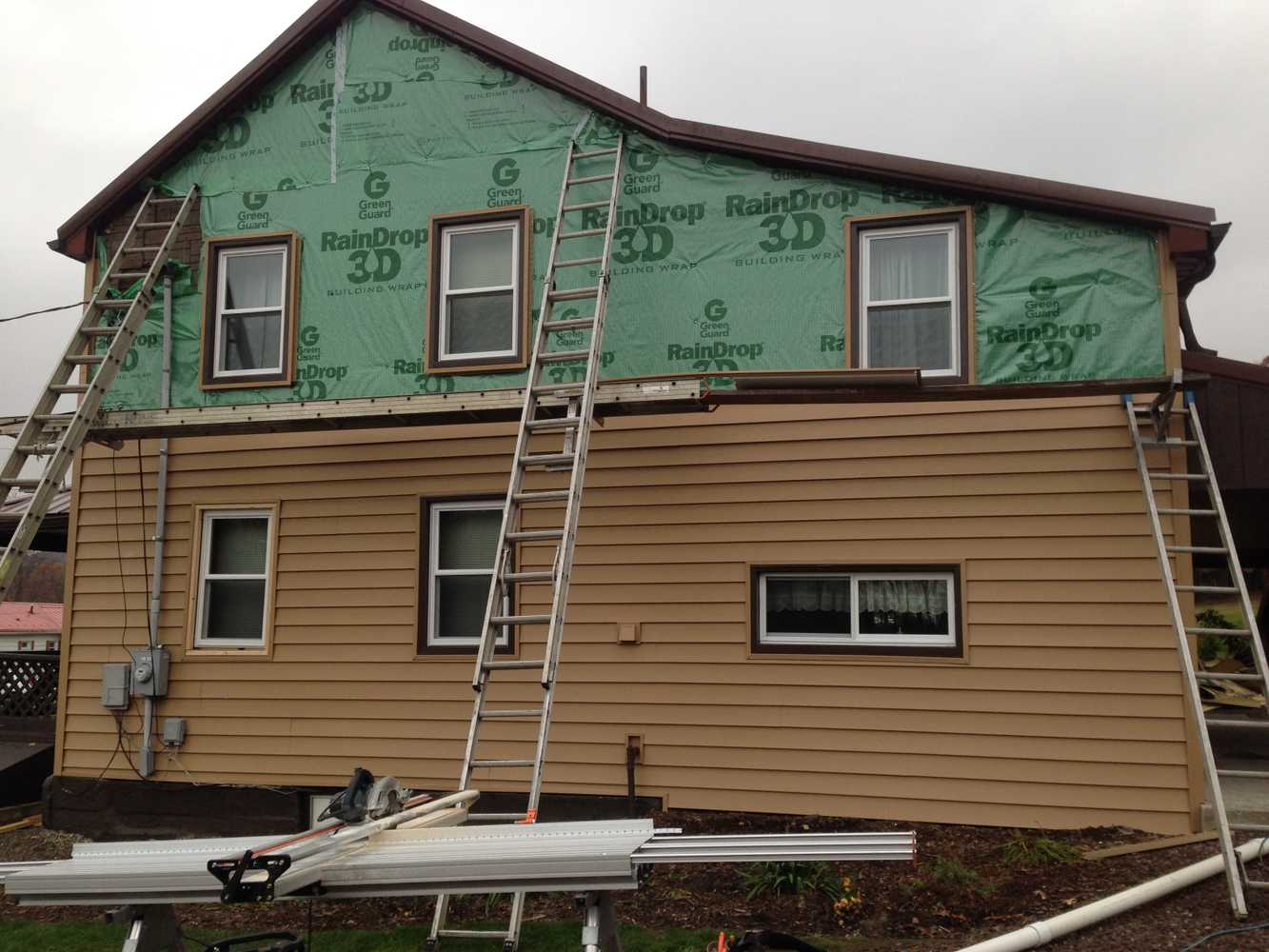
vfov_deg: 43.0
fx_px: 1210
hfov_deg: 55.3
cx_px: 634
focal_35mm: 33
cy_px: 476
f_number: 2.4
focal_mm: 4.12
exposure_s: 1/120
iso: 64
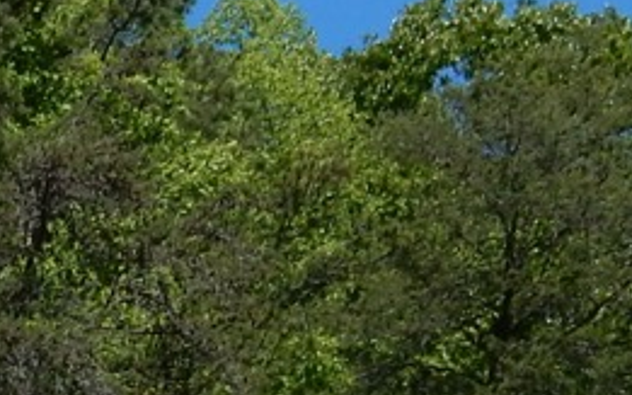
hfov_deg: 5.9
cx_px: -487
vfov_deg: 3.7
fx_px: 6044
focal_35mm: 351
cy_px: 1139
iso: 125
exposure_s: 1/800
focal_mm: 10.7
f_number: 4.5
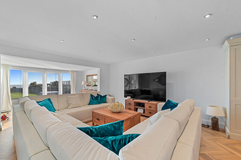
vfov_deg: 77.2
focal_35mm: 15
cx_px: 121
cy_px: 84
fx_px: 100
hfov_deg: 100.4
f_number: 8
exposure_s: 1/20
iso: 400
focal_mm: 14
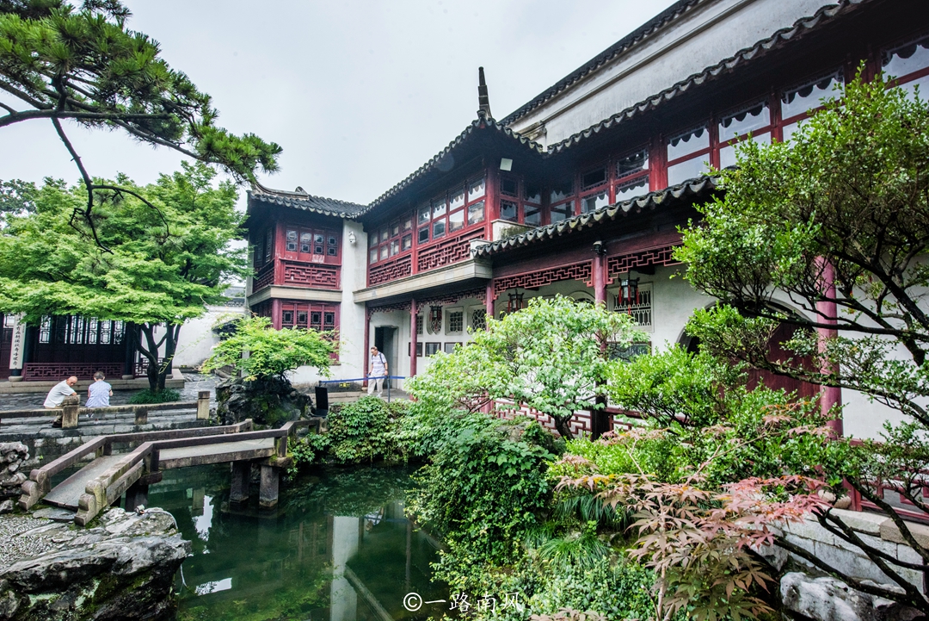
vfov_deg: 67.4
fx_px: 465
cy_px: 310
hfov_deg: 90.0
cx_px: 464
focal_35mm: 18
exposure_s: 1/80
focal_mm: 18
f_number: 13
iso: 500
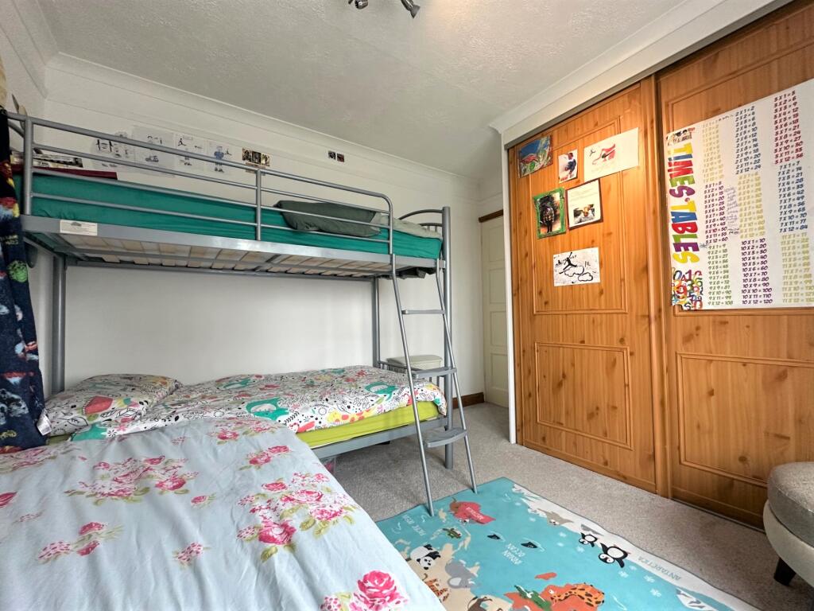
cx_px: 407
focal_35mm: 14
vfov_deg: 85.7
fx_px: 329
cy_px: 306
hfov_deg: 102.1
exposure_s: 1/99
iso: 200
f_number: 2.2
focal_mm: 2.22
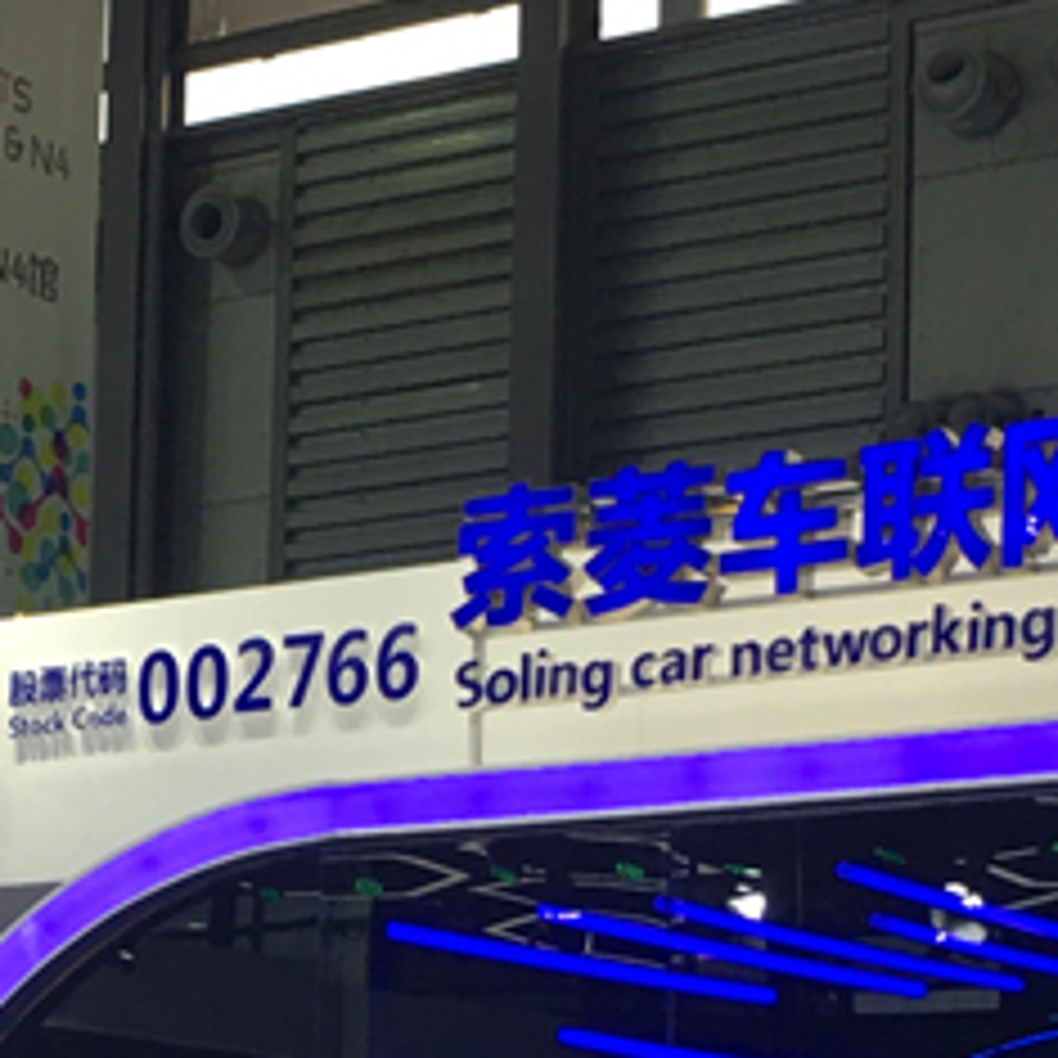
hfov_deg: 13.3
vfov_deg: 13.1
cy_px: 1103
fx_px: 4530
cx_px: 302
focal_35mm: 131
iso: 25
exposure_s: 1/33
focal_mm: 4.15
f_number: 2.2
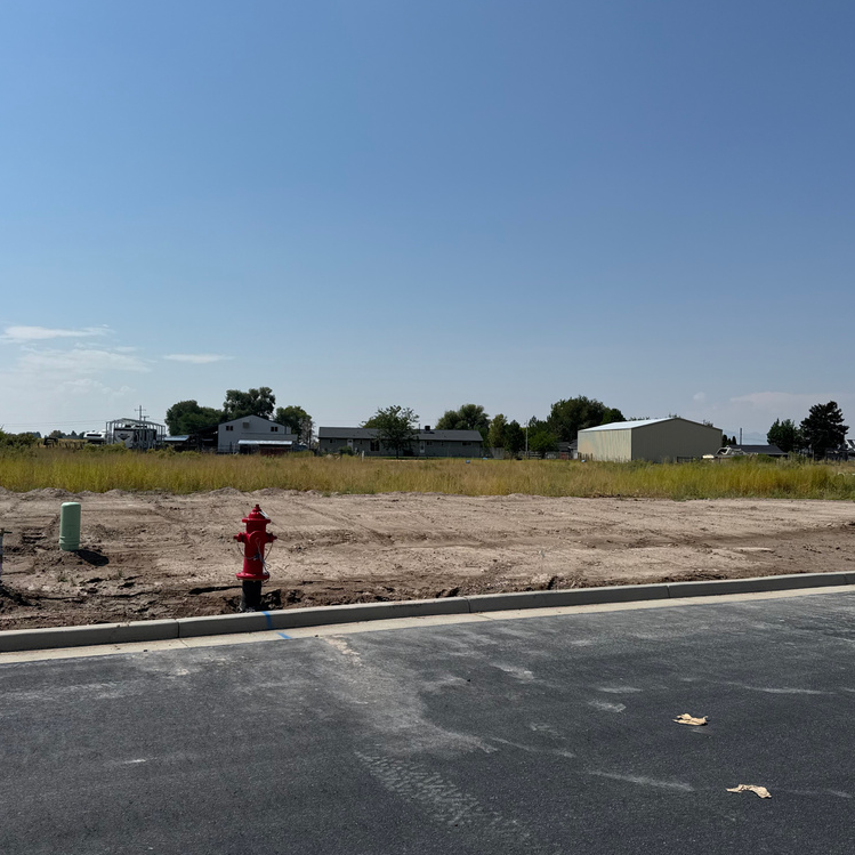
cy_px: 431
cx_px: 412
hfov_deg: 55.6
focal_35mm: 29
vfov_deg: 55.6
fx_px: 810
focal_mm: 6.76
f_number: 1.78
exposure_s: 1/12346
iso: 80
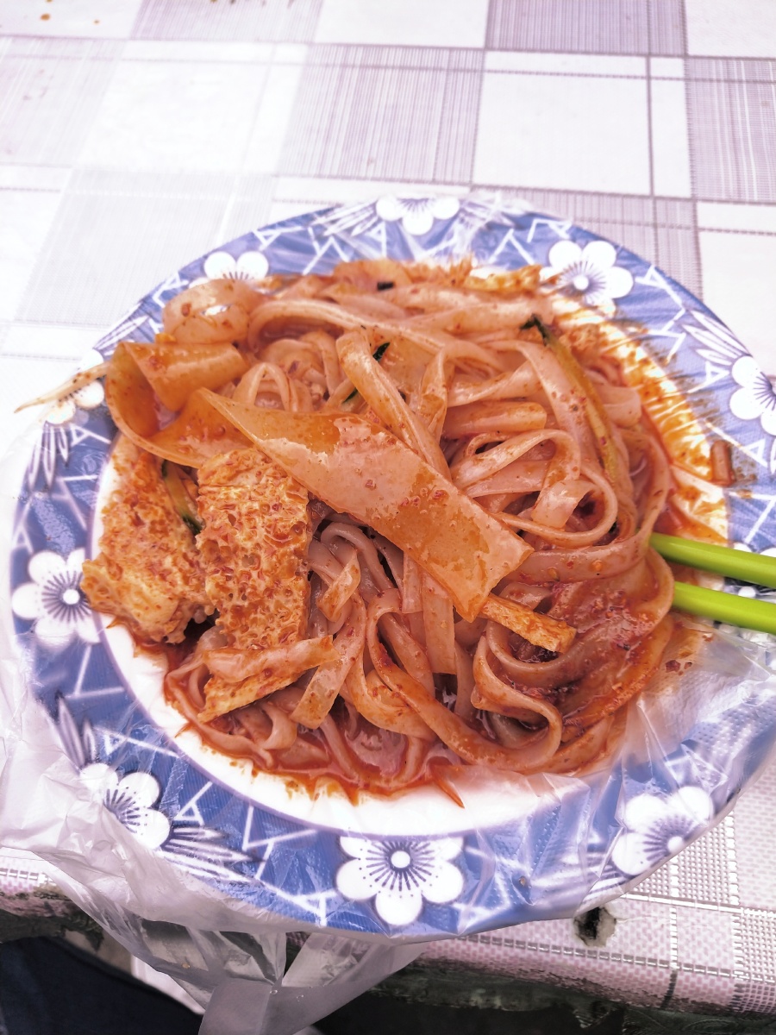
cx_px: 388
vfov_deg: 60.0
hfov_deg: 46.8
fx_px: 897
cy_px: 518
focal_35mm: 30
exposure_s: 1/909
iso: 50
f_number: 1.8
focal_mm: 3.95
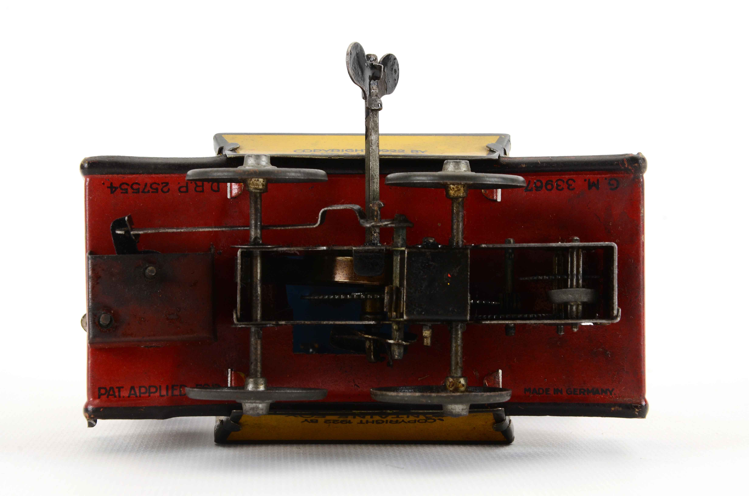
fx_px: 2336
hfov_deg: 18.2
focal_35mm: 112
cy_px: 248
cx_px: 374
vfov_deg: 12.1
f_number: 13
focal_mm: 75
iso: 400
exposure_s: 1/80
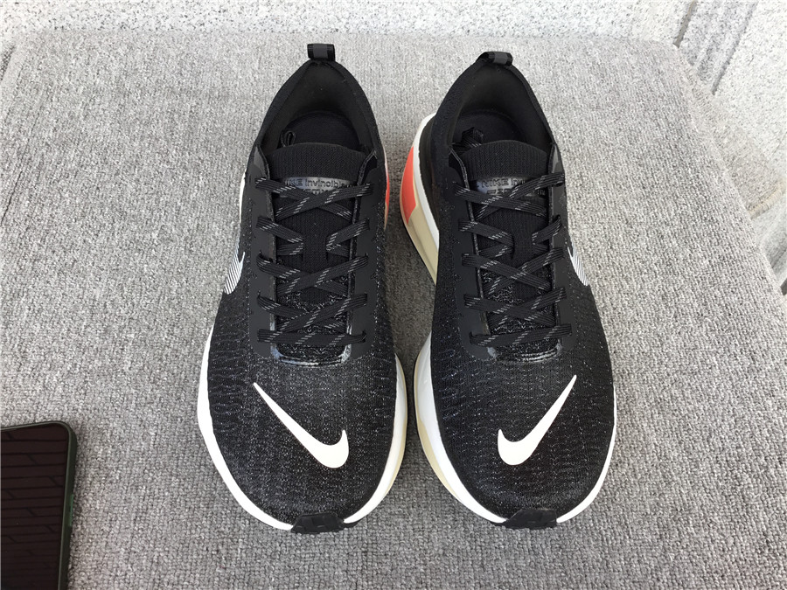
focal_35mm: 31
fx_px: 705
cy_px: 295
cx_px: 394
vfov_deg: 45.4
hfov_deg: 58.4
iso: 25
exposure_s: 1/100
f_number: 2.4
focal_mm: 3.3
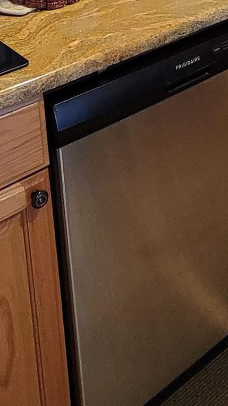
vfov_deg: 28.2
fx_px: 613
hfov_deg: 20.0
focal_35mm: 57
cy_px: -157
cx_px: 263
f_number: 2.2
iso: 400
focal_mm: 2.2
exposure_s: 1/60
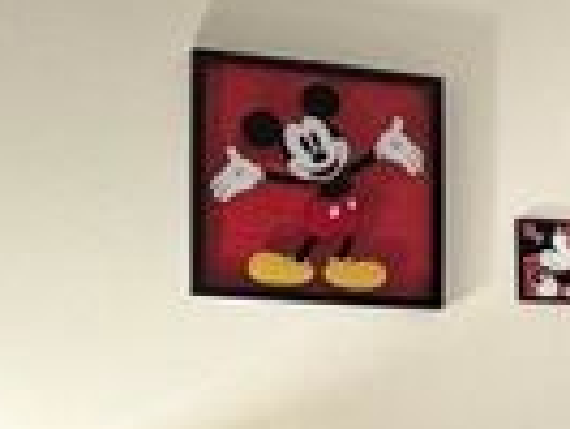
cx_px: 1129
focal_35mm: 127
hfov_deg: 13.4
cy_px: 493
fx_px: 2093
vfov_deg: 11.5
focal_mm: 6.76
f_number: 1.78
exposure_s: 1/60
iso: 320
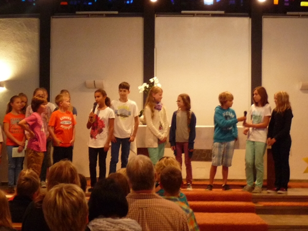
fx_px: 676
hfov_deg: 25.7
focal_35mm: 76
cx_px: 154
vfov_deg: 19.4
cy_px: 116
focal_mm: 9.5
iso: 400
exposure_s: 1/10
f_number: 3.2
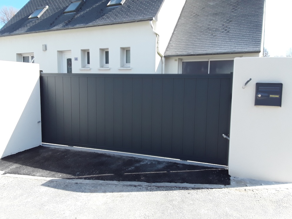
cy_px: 110
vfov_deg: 51.4
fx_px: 228
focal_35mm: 27
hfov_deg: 65.3
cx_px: 146
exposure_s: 1/650
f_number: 1.9
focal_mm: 2.91
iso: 40
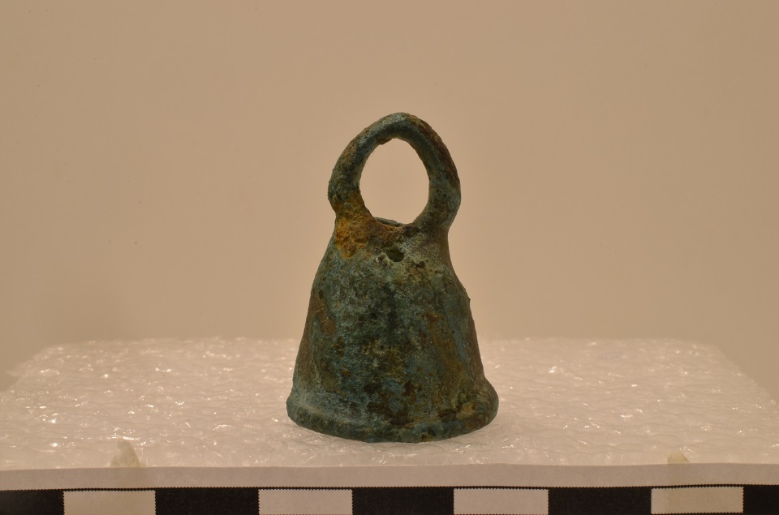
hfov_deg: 33.5
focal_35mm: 60
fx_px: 1295
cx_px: 390
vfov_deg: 22.5
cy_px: 258
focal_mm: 40
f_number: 25
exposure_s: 1.3
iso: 160
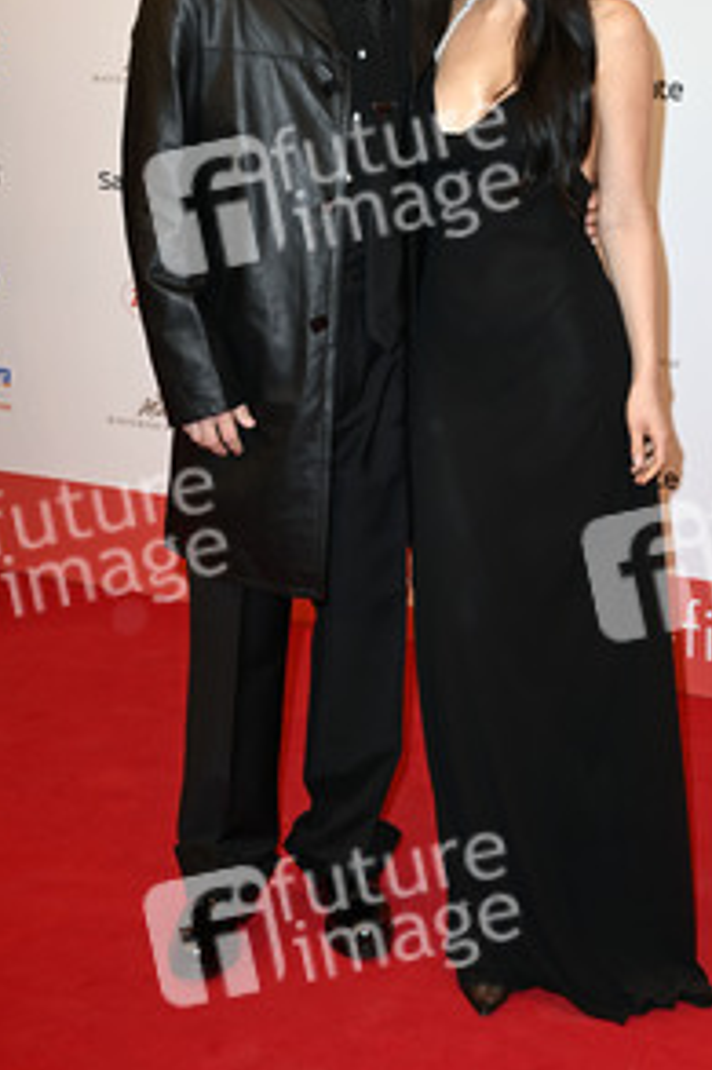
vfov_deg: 28.3
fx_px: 2109
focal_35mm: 71
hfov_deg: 19.1
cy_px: 372
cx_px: 438
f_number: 7.1
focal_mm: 52
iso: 640
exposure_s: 1/200
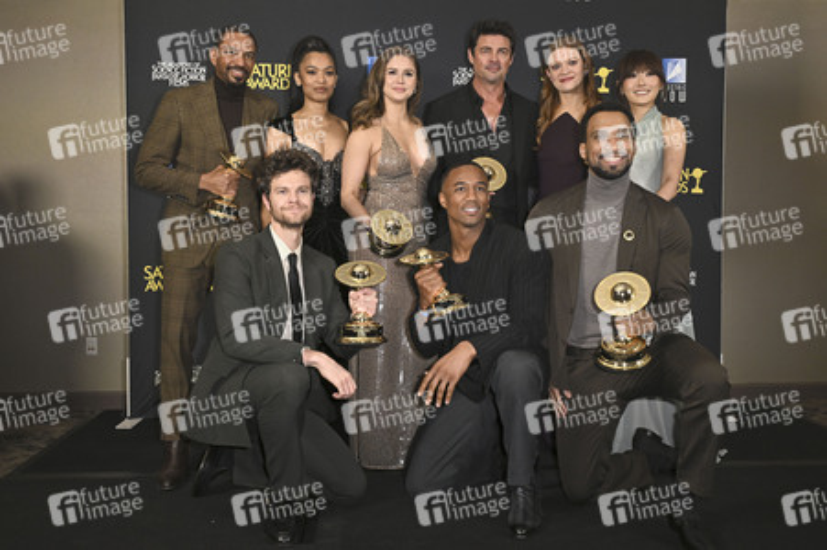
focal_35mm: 35
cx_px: 414
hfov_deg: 54.5
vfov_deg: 37.8
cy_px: 275
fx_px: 803
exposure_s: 1/320
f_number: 5.6
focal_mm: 35
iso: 2000
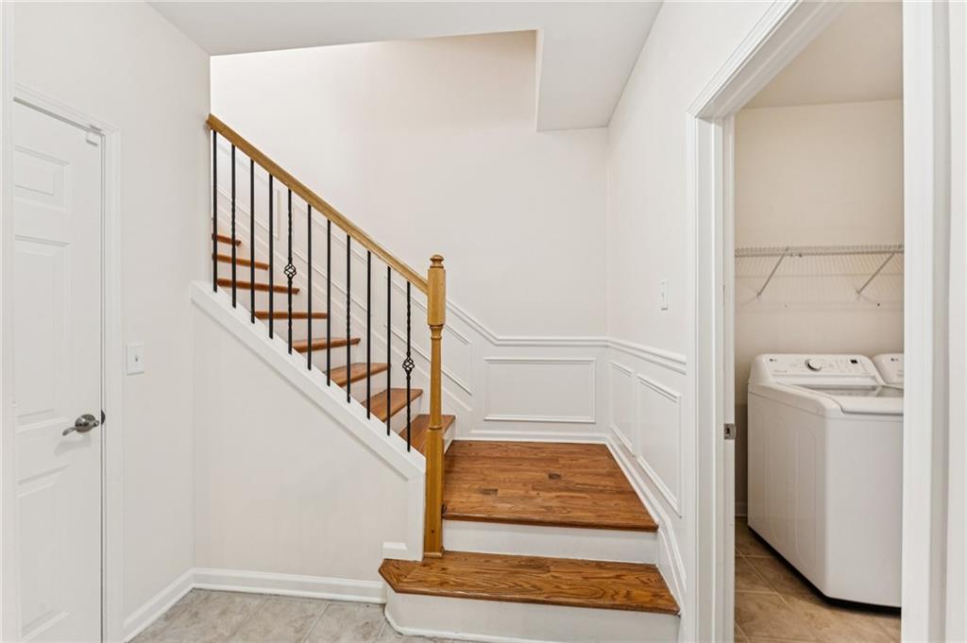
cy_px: 322
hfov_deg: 102.0
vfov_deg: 78.7
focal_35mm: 15
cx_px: 484
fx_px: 392
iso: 320
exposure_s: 1/10
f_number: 8
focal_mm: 14.6
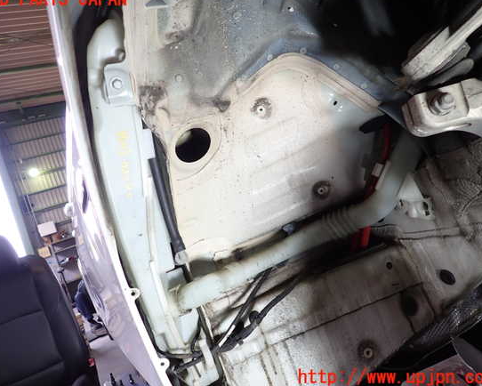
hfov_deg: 64.0
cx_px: 232
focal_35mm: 27
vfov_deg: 53.2
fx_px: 385
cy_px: 189
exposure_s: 1/60
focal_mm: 4.5
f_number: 2
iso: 125
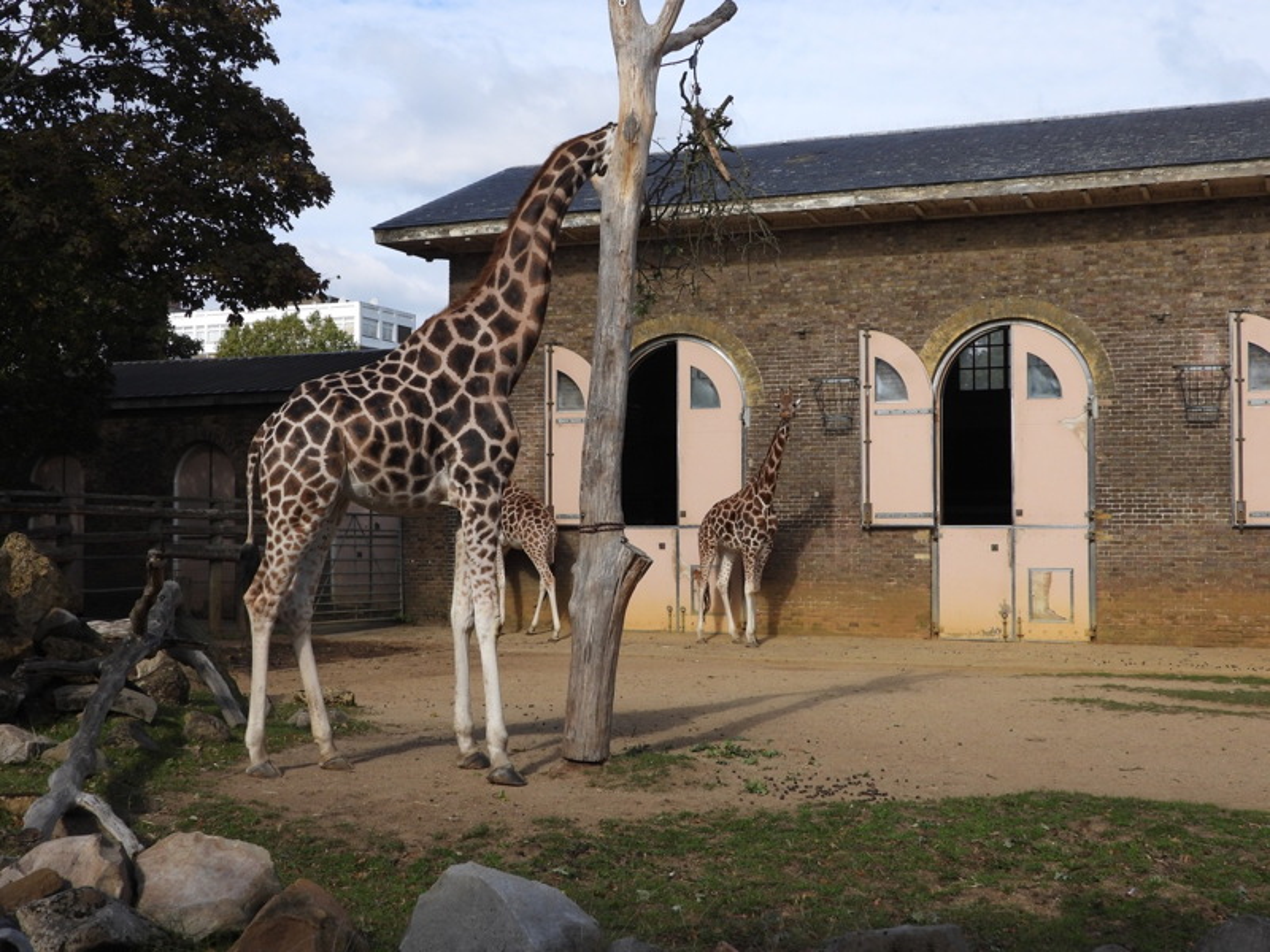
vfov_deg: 32.9
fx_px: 1614
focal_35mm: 44
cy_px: 476
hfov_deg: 42.9
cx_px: 635
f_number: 3.2
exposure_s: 1/1250
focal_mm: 7.9
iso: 100
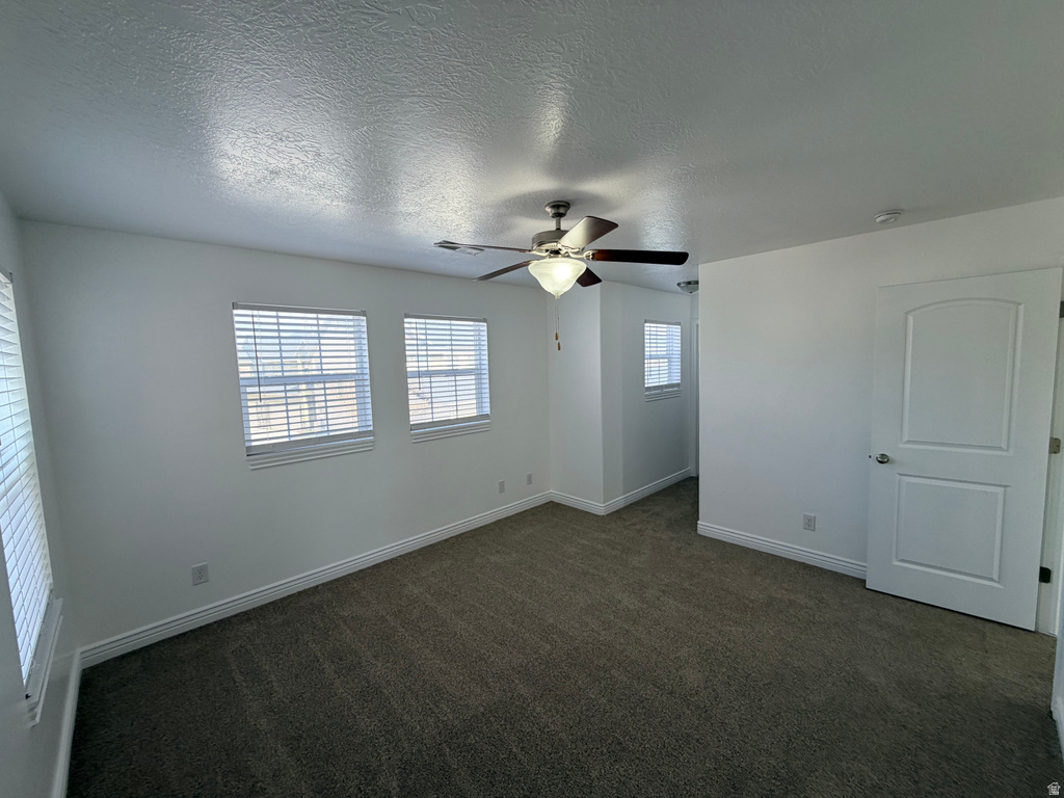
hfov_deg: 102.1
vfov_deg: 85.7
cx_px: 532
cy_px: 399
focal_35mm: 14
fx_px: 430
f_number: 2.2
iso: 64
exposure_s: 1/120
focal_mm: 2.22
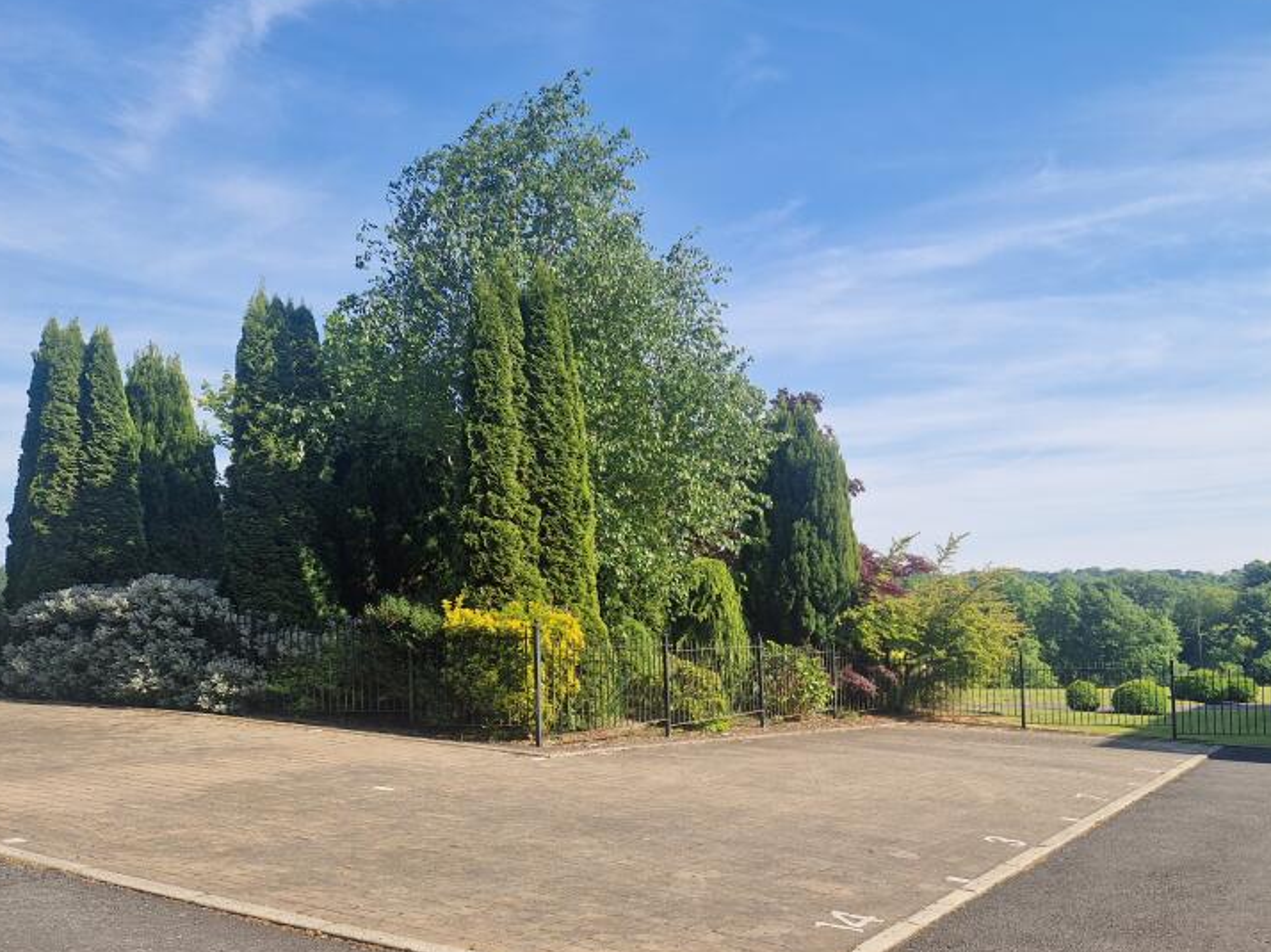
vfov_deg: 42.4
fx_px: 1211
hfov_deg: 54.1
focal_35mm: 33
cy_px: 630
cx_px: 863
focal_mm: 5.4
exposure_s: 1/1268
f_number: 1.8
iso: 50
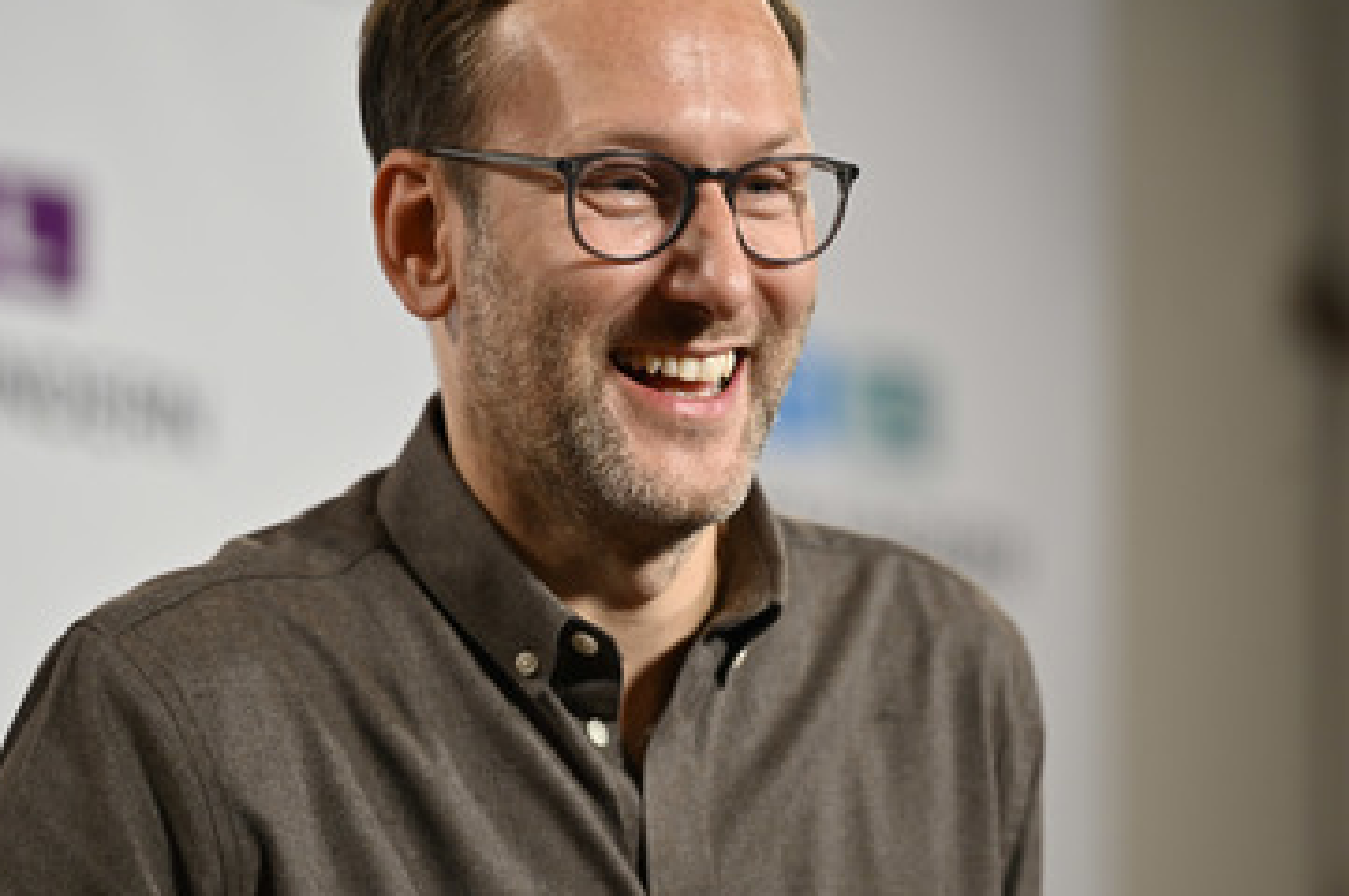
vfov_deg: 6.7
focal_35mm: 206
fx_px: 7712
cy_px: 388
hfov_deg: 10.0
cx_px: 611
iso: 800
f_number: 2.8
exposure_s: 1/250
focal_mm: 165
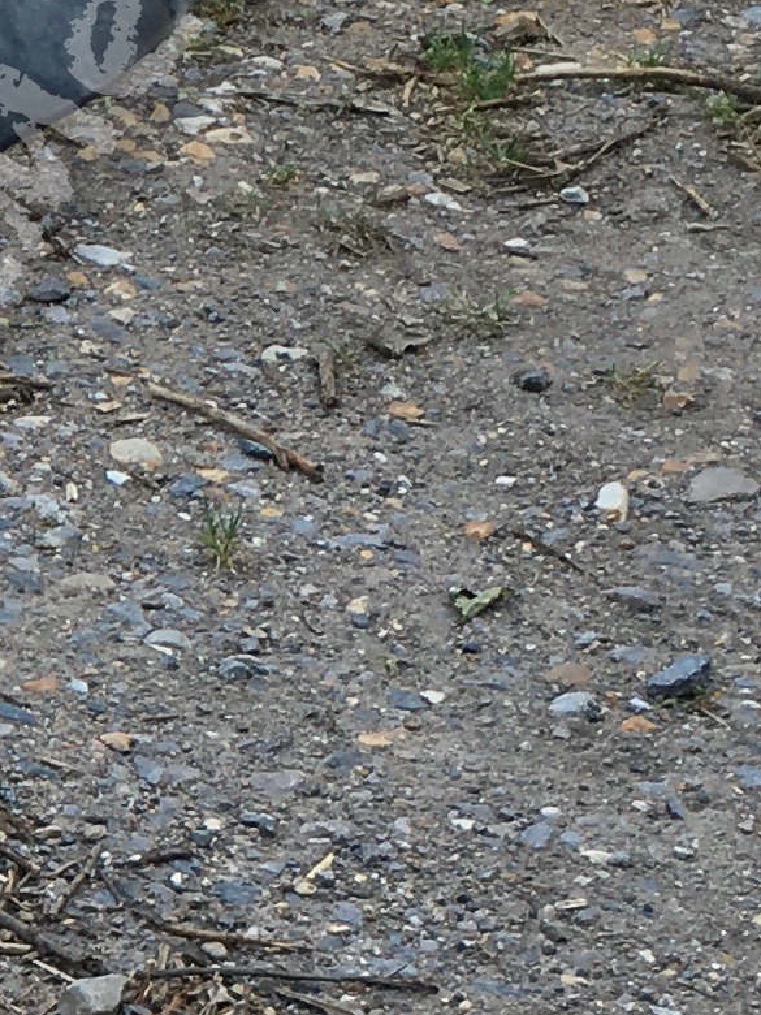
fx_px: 4397
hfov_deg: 9.3
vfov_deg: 12.9
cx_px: -761
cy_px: 1189
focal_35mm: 150
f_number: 2.2
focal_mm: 4.15
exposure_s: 1/260
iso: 25
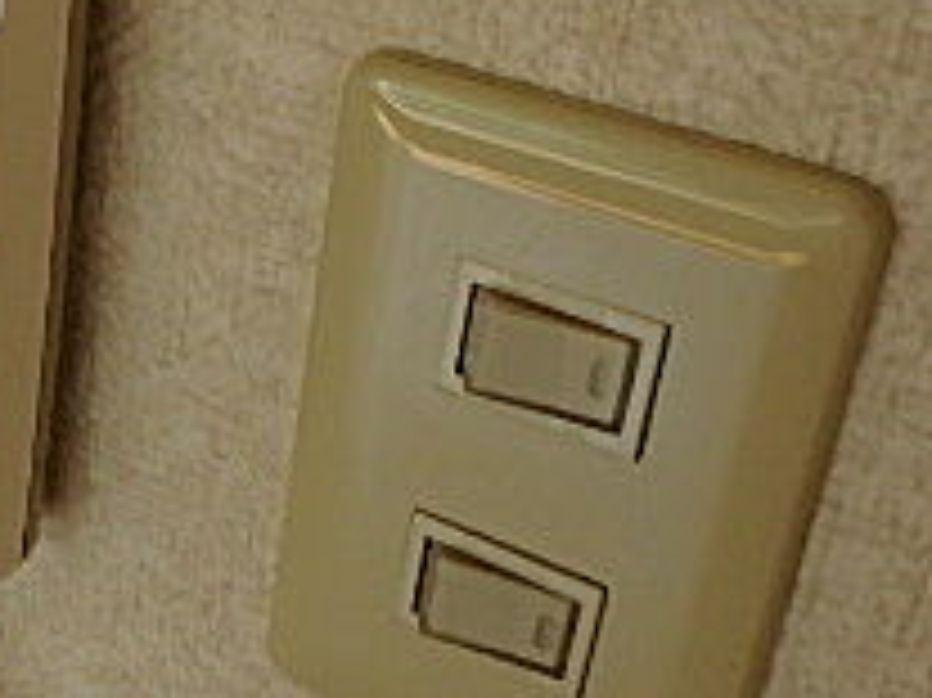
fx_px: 1749
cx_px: -279
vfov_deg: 21.7
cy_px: -18
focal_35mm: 65
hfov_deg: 25.6
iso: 125
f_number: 3.5
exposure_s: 1/100
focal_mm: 3.7
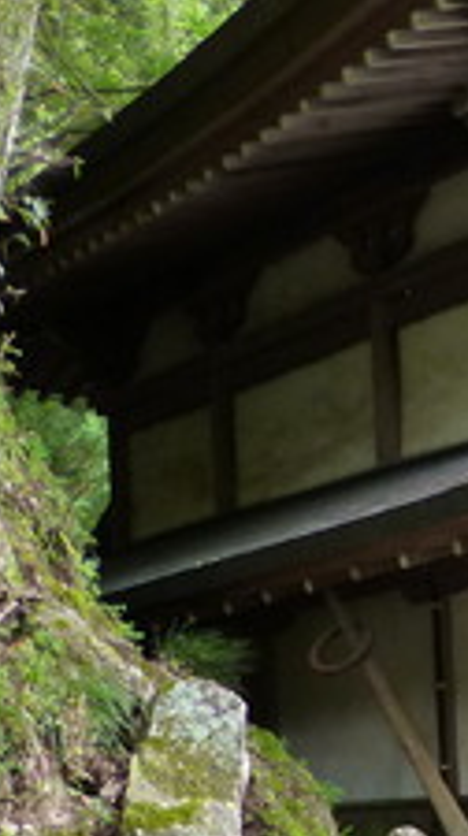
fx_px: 1727
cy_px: 689
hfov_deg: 13.8
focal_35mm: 78
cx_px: 843
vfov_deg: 26.6
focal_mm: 4.3
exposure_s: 1/60
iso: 160
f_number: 2.5
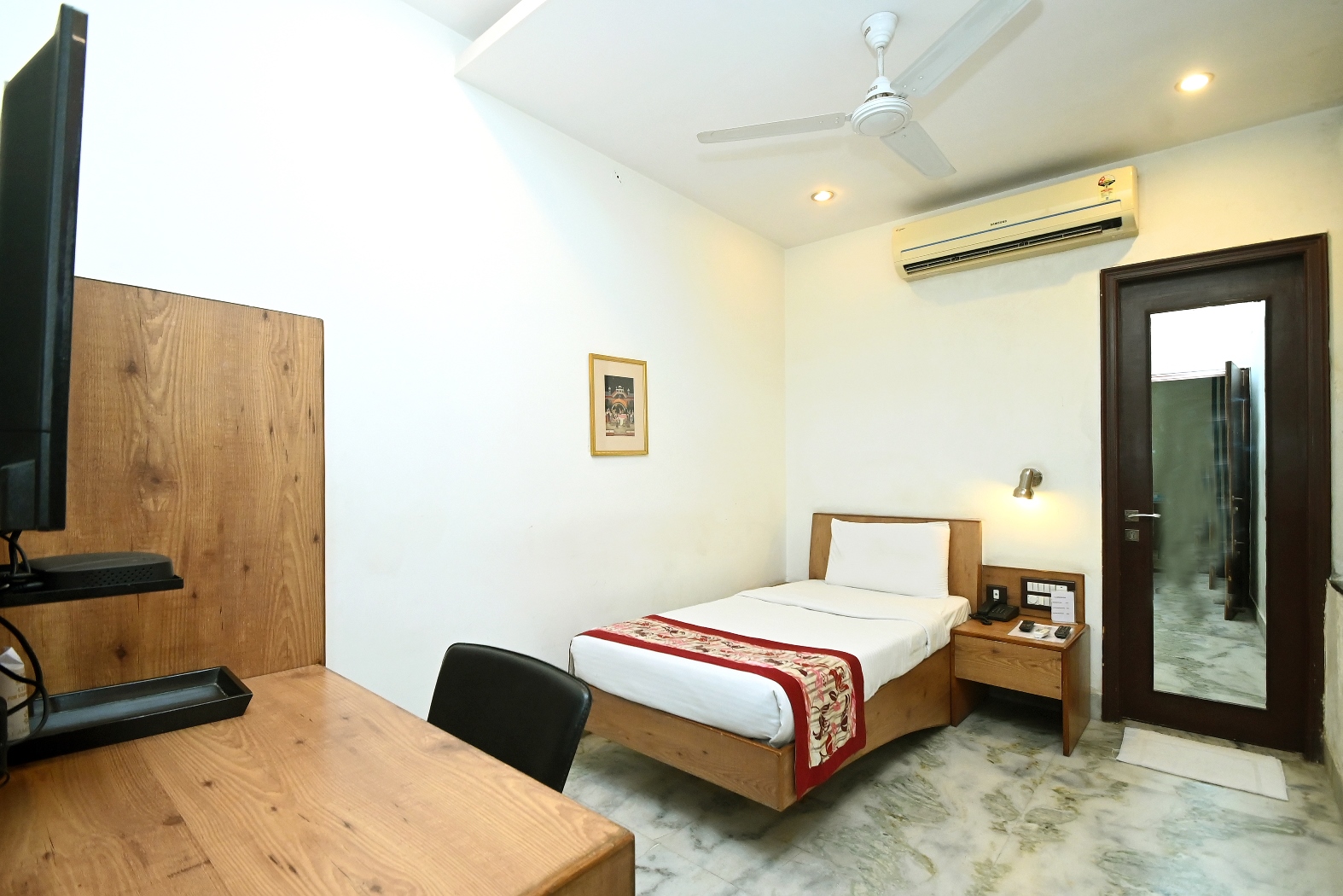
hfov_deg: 100.4
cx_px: 672
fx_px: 560
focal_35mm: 15
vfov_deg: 77.3
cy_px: 448
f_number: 5.6
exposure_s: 1/125
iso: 2000
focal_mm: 10
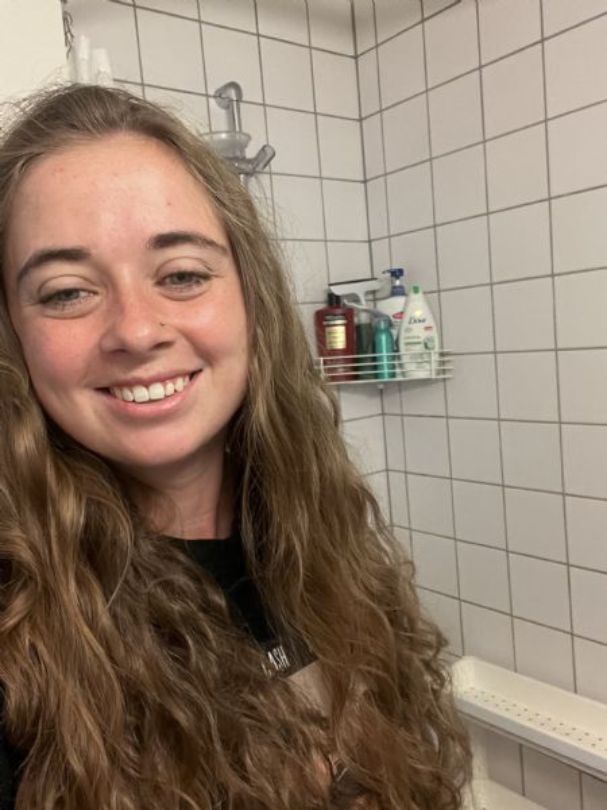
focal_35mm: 30
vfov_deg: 60.0
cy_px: 405
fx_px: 701
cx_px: 304
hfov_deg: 46.8
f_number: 2.2
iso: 320
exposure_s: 1/50
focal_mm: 2.71
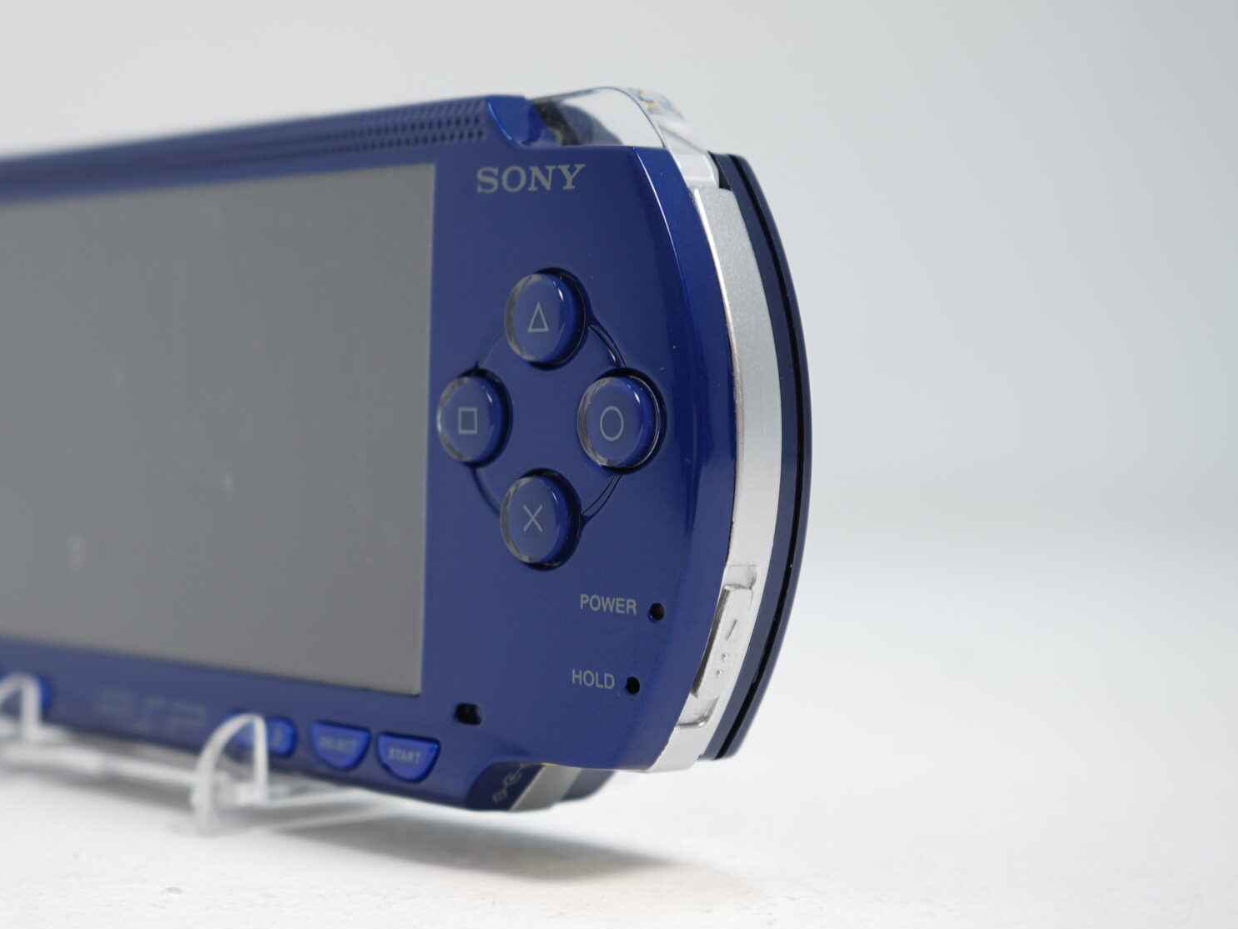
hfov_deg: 28.4
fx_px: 2432
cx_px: 413
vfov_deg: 21.6
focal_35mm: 68
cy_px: 452
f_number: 5.6
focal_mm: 41
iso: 64
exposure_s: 1/5
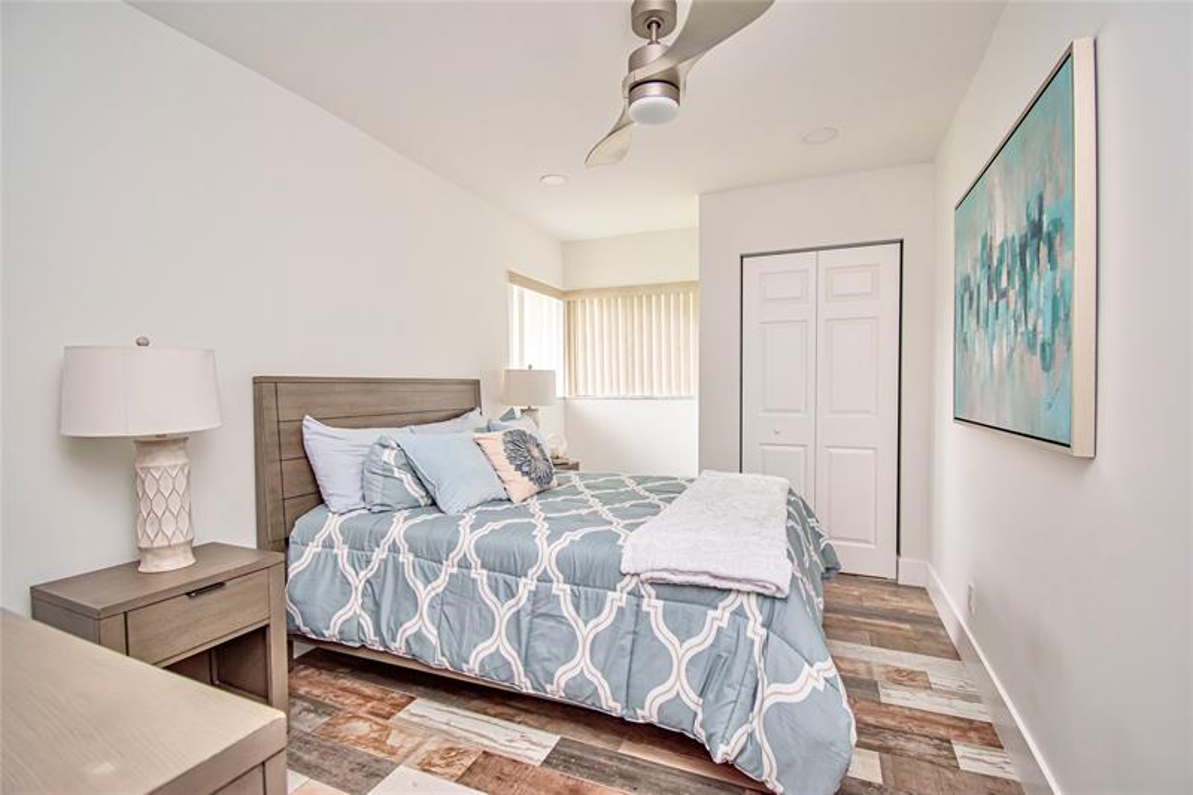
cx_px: 596
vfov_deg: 77.3
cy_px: 398
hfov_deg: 100.4
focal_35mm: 15
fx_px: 497
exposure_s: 1/80
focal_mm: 10
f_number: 4.5
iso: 800
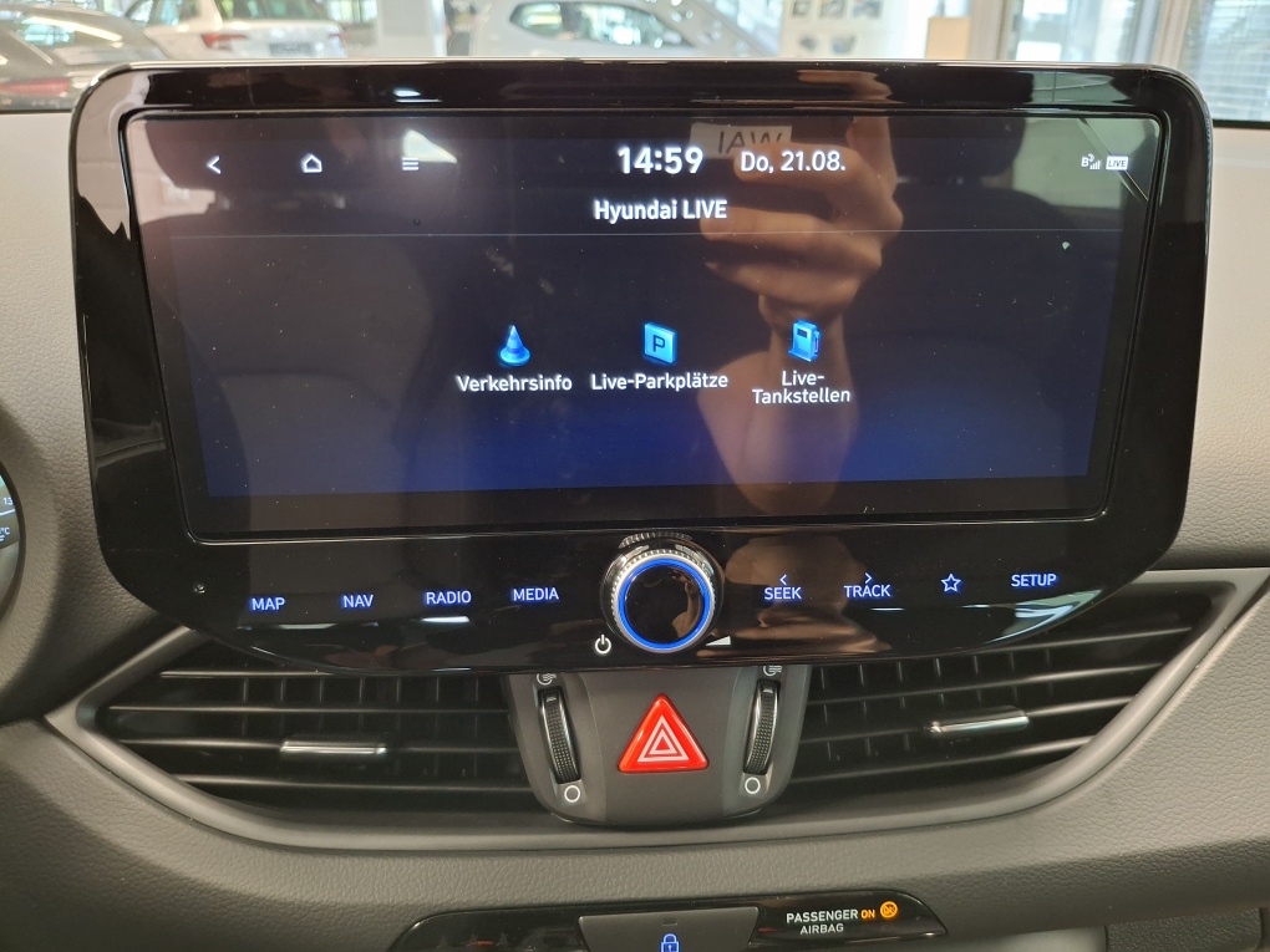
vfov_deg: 54.9
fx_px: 917
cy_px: 476
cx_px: 635
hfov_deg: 69.4
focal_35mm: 25
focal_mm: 4.69
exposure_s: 1/25
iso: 640
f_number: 1.8
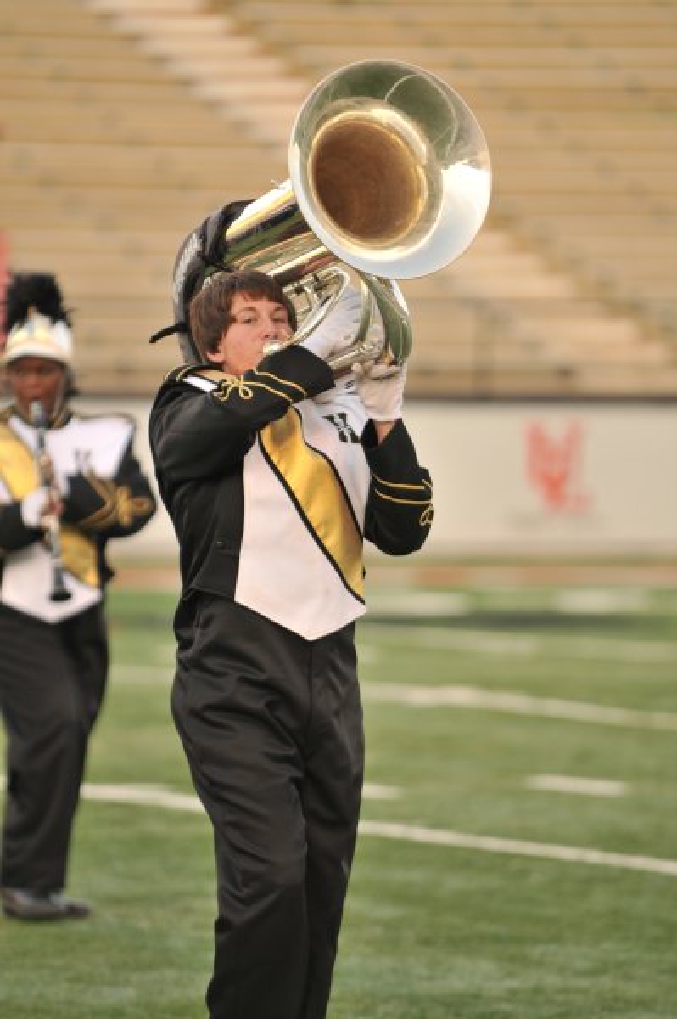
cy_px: 510
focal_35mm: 300
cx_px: 338
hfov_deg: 4.6
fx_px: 8477
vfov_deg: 6.9
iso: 200
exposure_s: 1/400
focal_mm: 200
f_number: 2.8
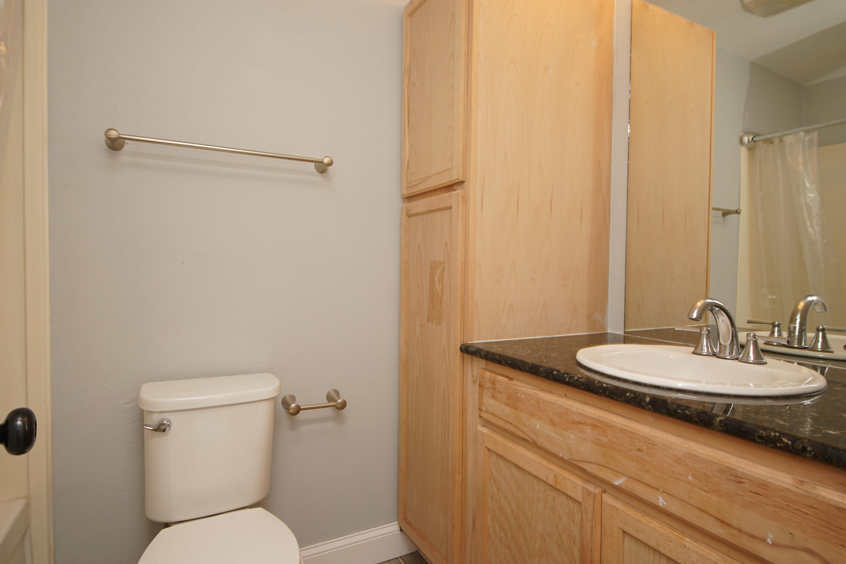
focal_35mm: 18
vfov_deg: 67.4
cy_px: 282
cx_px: 423
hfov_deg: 90.0
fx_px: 423
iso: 100
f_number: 4.5
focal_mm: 12
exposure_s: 1/60
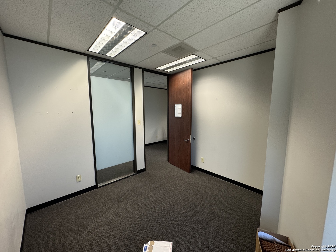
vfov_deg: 85.7
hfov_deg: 102.1
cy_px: 126
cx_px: 168
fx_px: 136
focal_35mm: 14
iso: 200
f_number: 2.2
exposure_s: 1/60
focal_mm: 2.22
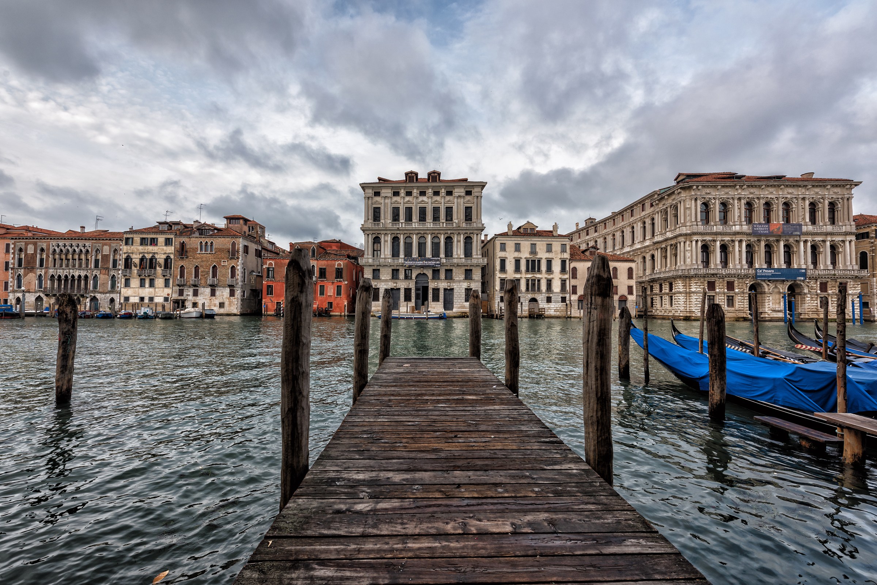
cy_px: 292
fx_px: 341
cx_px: 438
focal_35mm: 14
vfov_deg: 81.2
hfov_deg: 104.2
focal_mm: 14
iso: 64
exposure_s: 1/60
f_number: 9
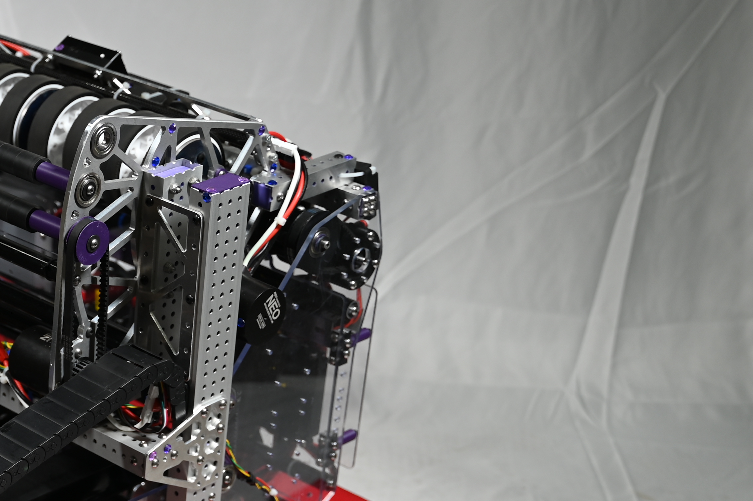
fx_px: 1861
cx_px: -66
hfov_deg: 21.7
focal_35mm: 89
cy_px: 529
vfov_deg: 15.0
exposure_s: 1/40
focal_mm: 36
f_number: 2.8
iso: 160
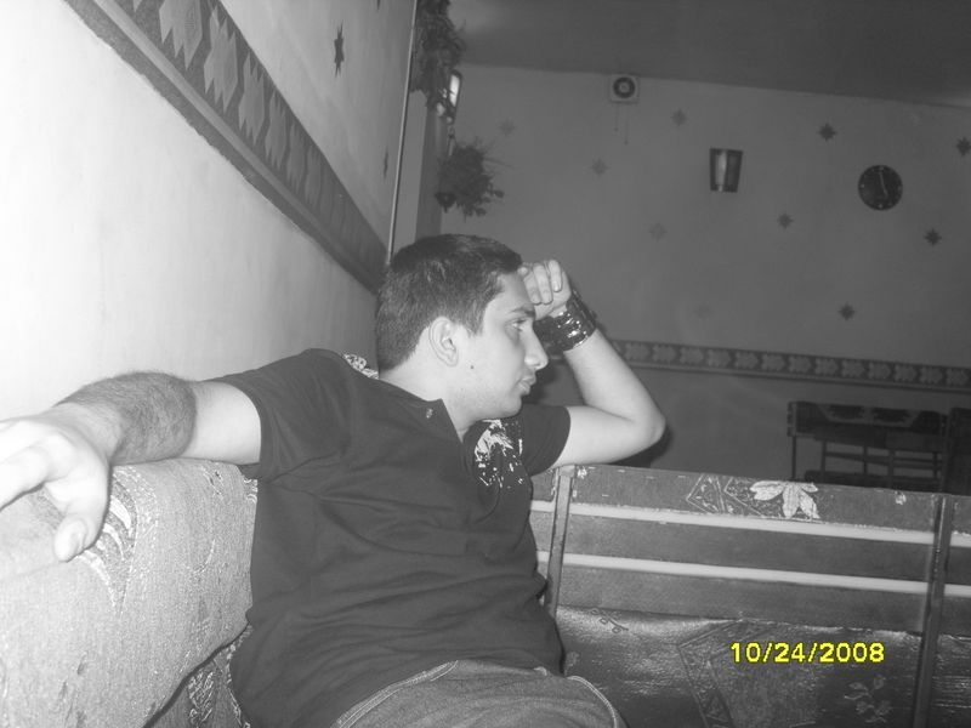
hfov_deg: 52.6
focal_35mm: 35
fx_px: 982
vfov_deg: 40.7
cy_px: 364
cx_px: 486
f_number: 2.8
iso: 127
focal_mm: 7.4
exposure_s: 1/30
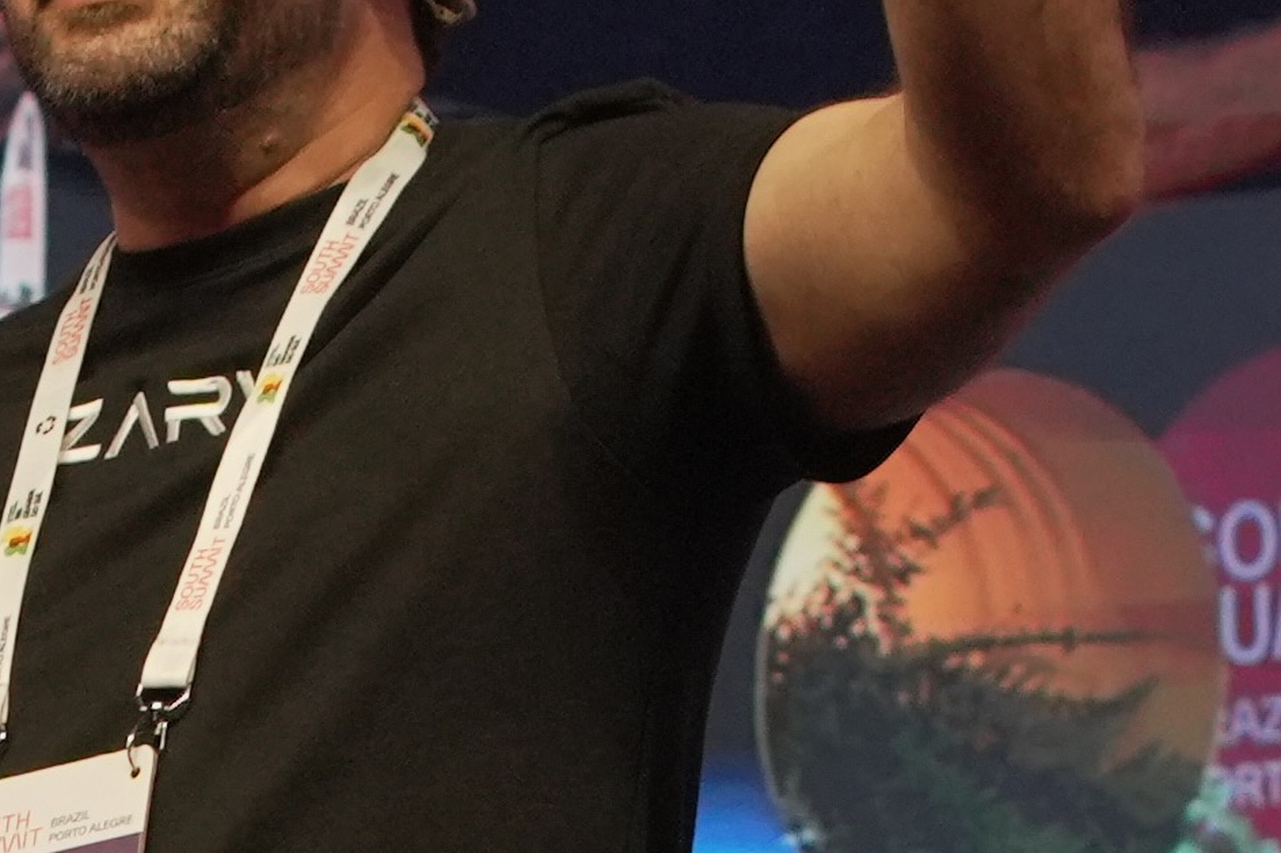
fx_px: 8050
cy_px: 1461
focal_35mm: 226
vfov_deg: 6.0
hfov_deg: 9.1
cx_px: 148
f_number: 3.5
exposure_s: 1/250
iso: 1000
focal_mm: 23
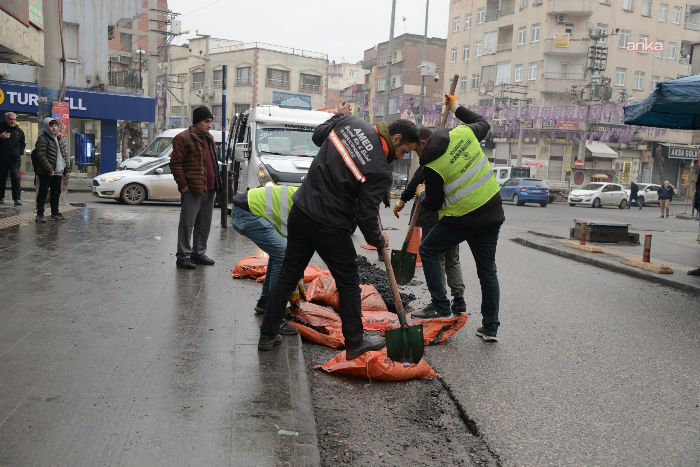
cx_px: 350
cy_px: 234
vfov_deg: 35.1
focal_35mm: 38
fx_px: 739
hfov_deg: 50.7
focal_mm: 38
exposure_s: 1/250
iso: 320
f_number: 5.6
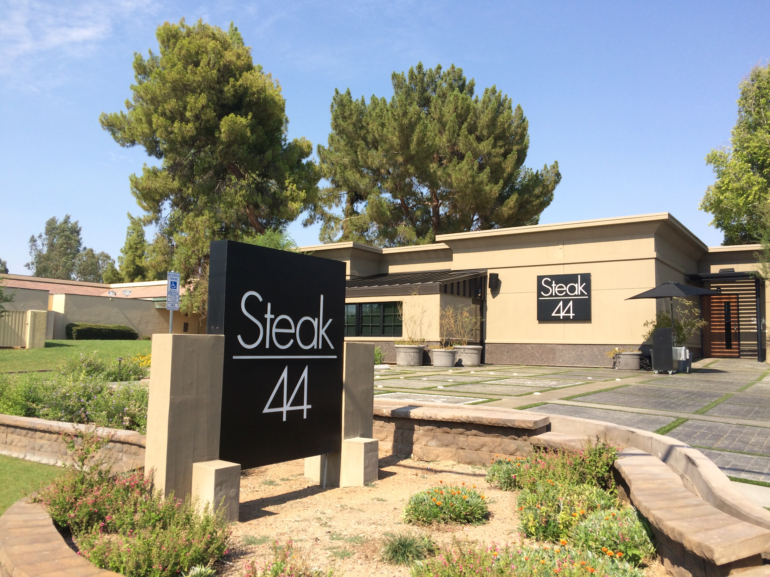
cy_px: 288
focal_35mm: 29
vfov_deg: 48.2
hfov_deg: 61.7
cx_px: 385
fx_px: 645
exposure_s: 1/1414
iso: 32
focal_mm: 4.15
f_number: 2.2
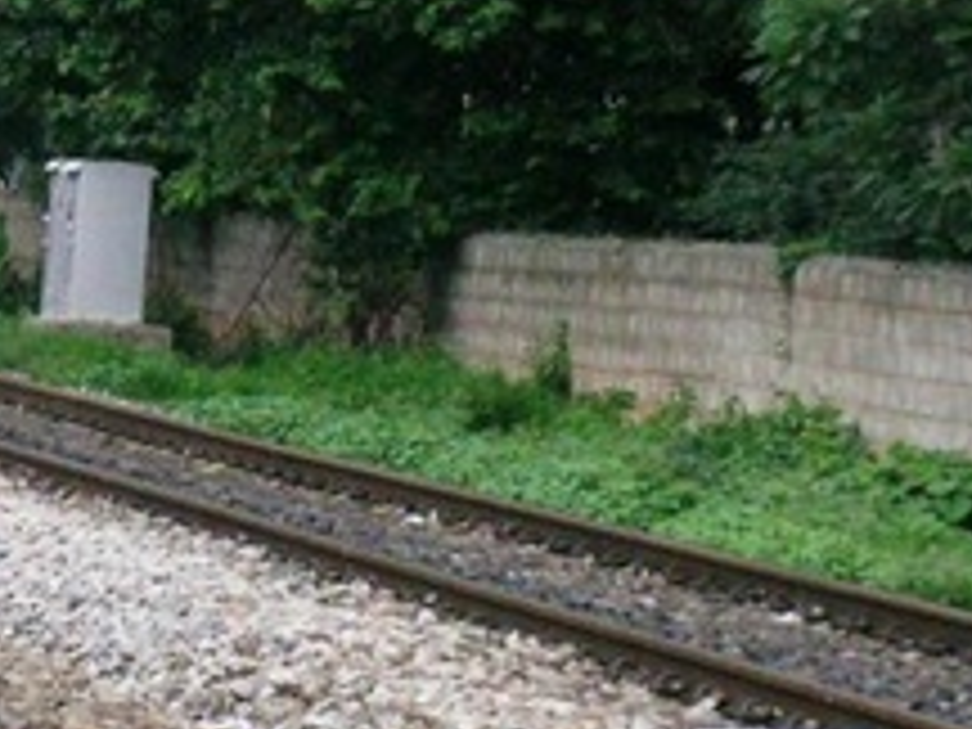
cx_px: 68
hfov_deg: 5.8
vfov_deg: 4.3
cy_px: 220
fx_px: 9631
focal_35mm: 343
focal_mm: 24
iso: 200
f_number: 4.6
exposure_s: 1/121
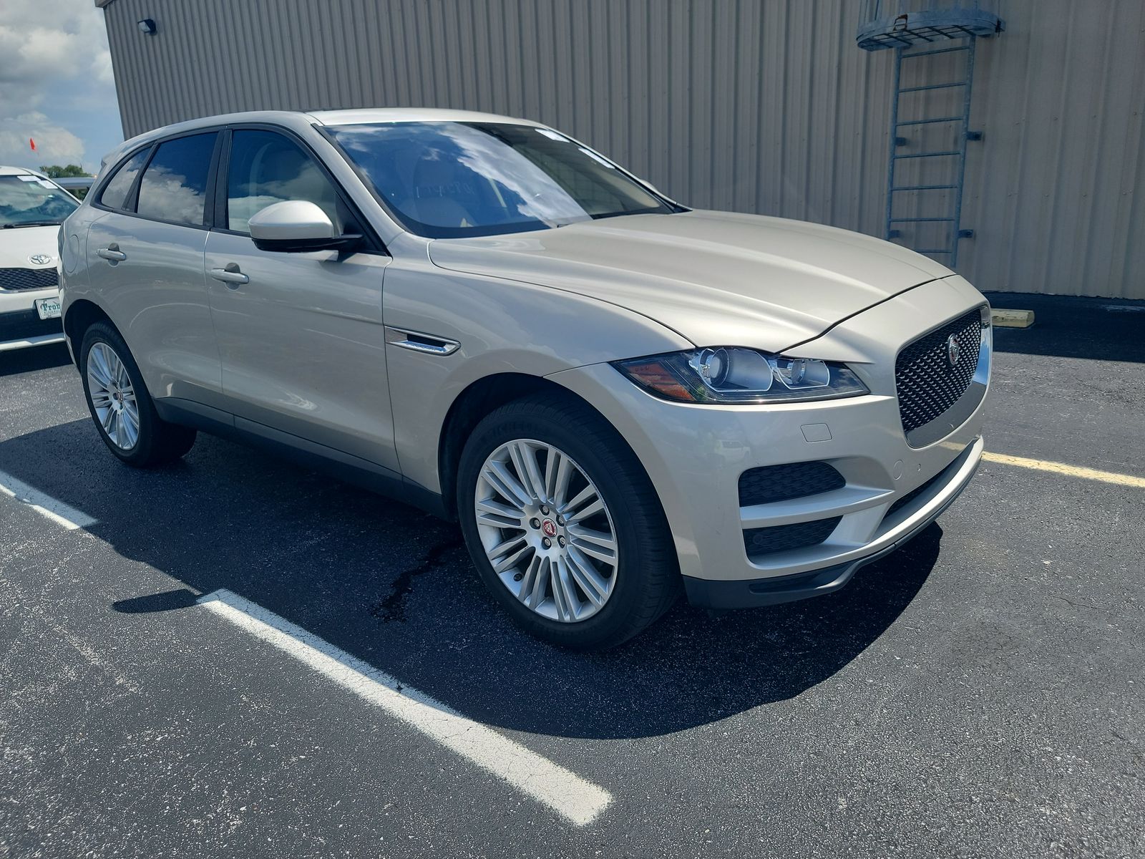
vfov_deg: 56.8
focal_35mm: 24
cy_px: 430
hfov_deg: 71.6
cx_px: 572
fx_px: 794
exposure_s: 1/748
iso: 50
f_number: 1.8
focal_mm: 6.7
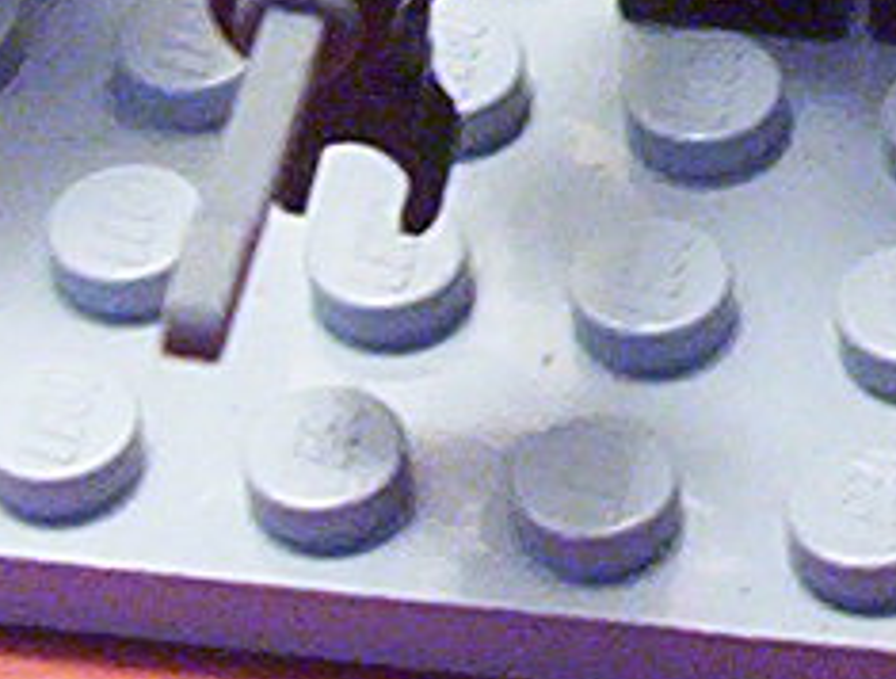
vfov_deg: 5.0
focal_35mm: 298
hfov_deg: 6.5
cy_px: -359
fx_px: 7741
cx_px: 1331
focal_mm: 5.77
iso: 200
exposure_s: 1/41.2
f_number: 2.73
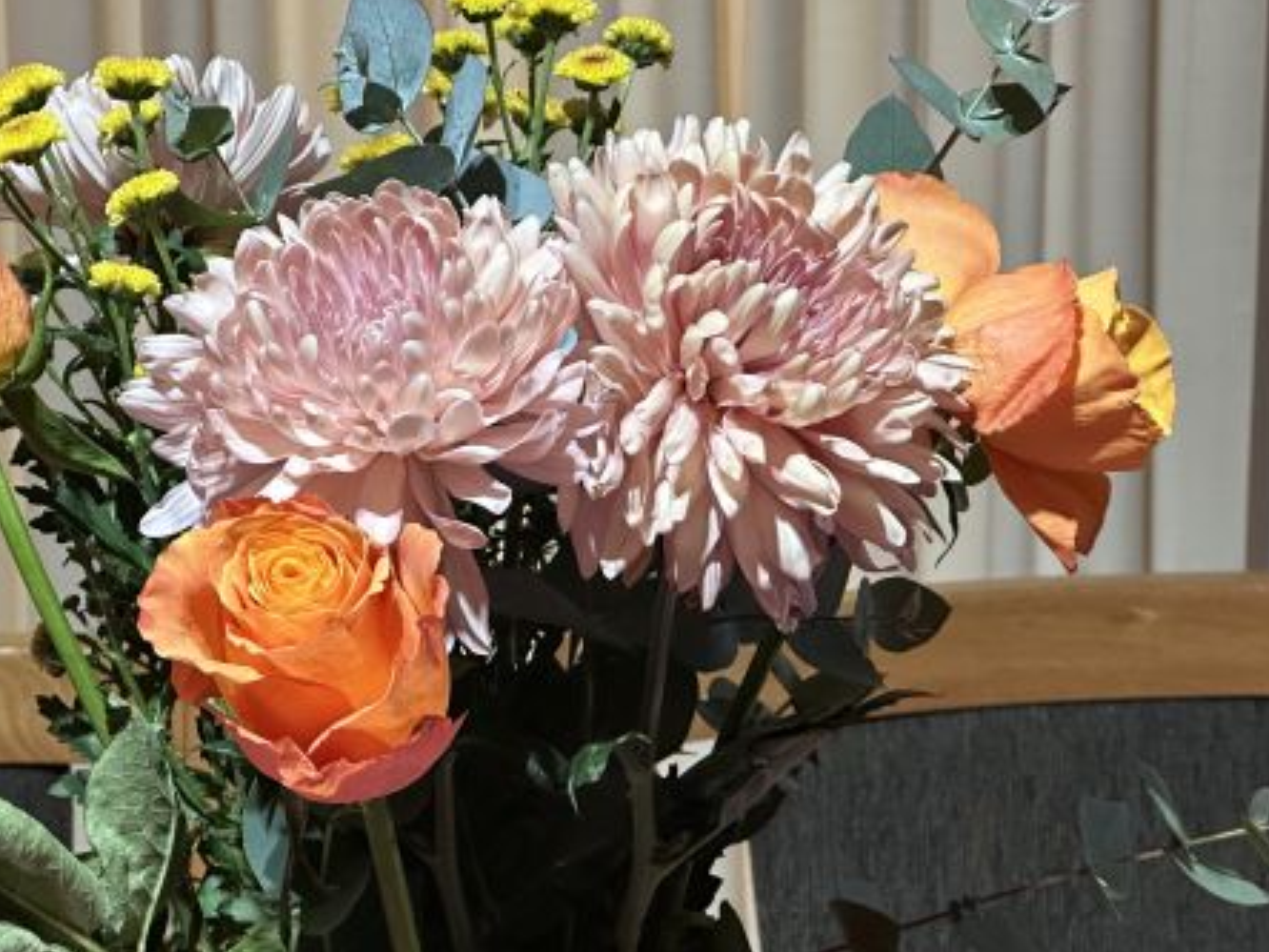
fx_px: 3813
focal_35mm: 104
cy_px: 503
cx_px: 534
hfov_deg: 18.9
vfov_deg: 14.2
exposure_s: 1/59
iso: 640
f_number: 2.8
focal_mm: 9
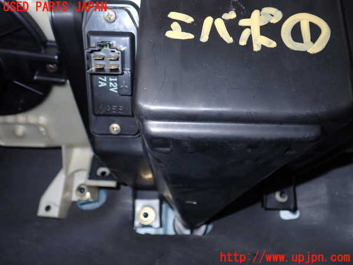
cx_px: 176
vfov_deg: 46.8
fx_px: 306
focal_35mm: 30
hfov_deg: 60.0
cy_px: 132
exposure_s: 1/30
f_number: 6.3
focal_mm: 5.4
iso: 200
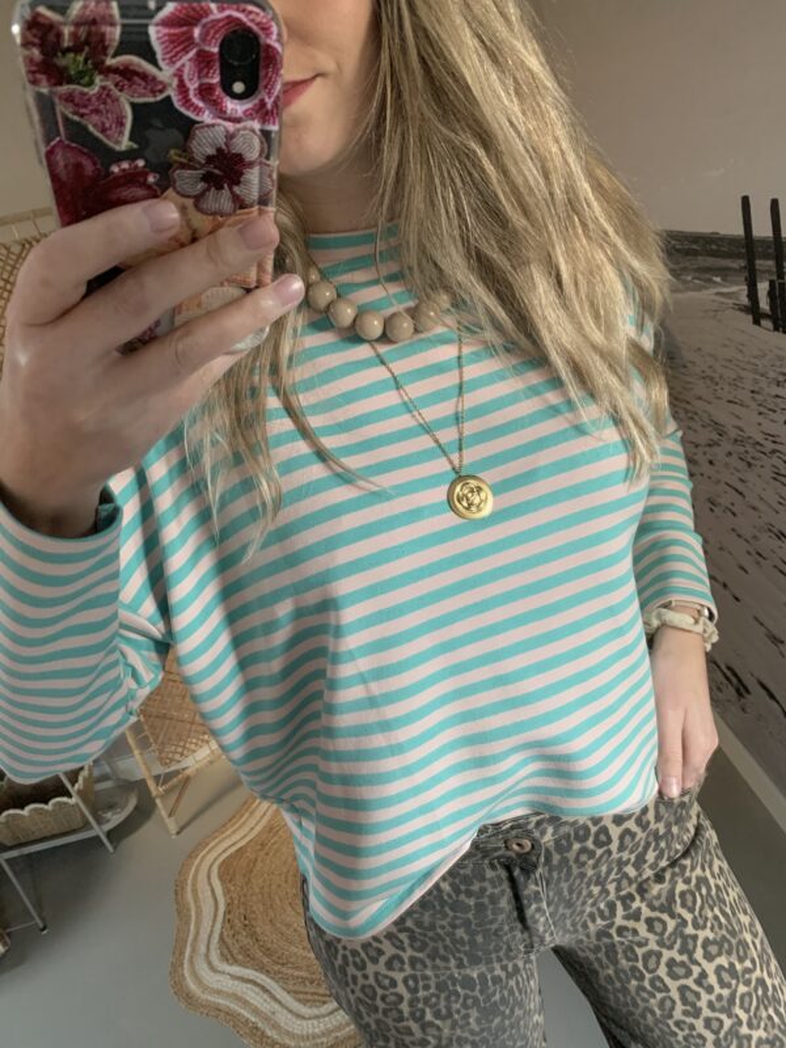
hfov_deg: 53.1
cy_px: 524
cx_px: 393
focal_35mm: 26
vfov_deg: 67.3
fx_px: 787
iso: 400
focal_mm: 4.25
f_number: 1.8
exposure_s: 1/60
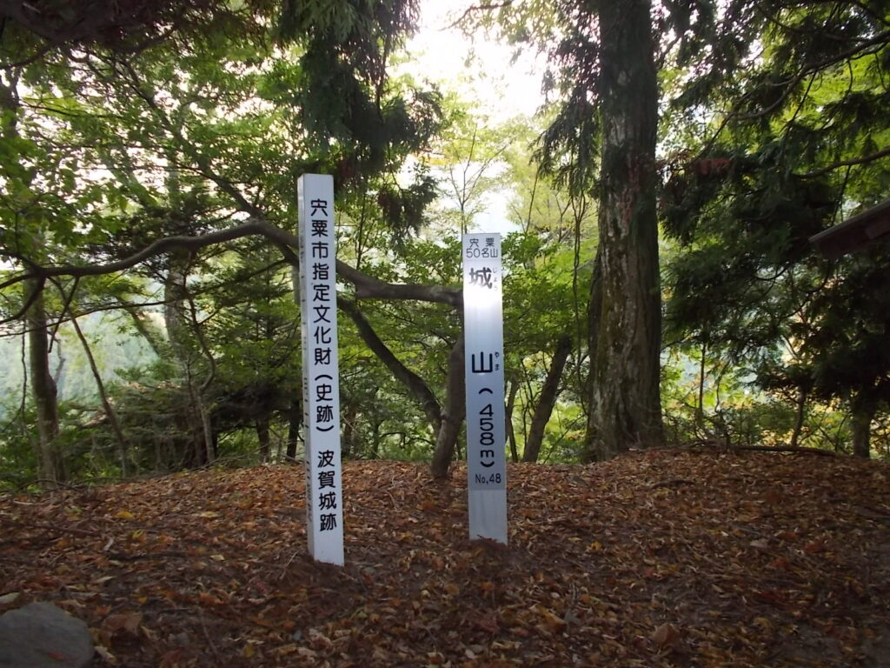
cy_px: 334
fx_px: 668
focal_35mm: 26
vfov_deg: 53.1
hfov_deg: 67.3
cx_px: 445
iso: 200
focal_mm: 4.6
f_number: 3.2
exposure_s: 1/25
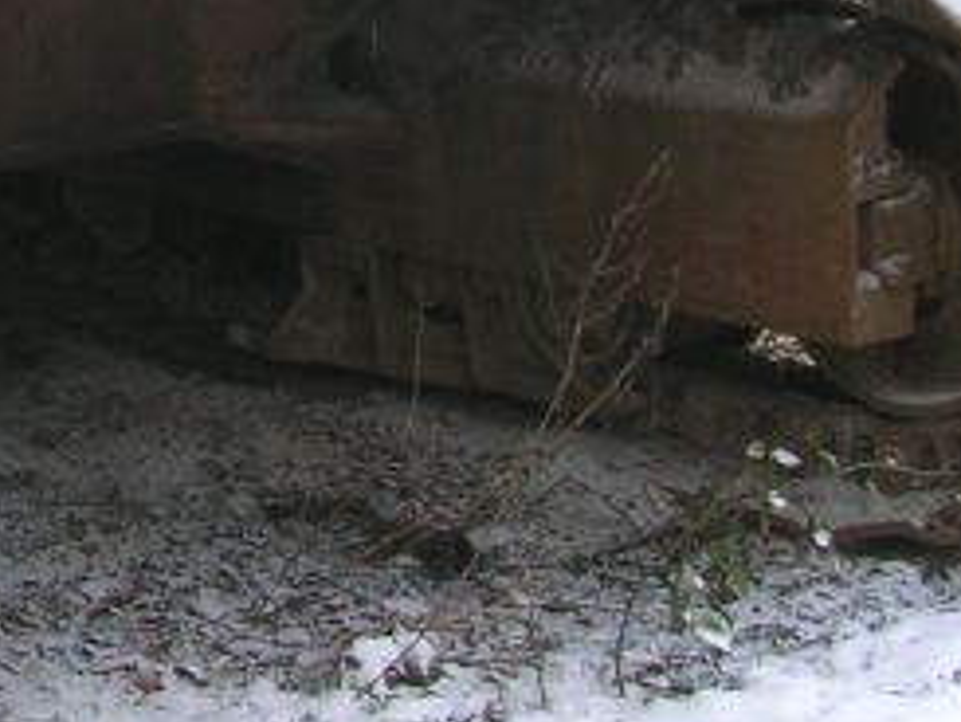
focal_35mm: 111
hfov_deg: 17.2
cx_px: -43
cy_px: -404
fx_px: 3083
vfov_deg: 12.6
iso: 50
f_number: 4.9
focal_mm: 5.7
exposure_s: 1/45.3
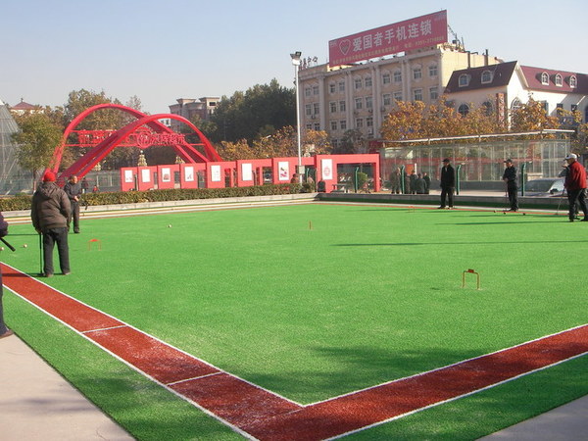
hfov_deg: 49.0
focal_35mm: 38
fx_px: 645
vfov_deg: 37.7
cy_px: 220
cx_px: 294
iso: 50
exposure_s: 1/163
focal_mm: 6.3
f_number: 6.6
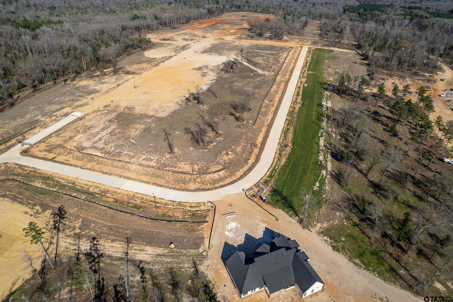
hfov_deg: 78.6
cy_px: 151
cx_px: 226
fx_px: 277
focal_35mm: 22
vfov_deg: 57.2
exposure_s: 1/4000
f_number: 2.8
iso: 100
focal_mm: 8.38
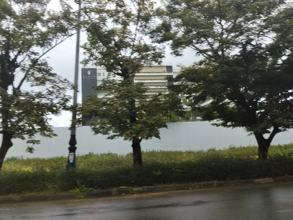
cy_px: 110
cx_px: 146
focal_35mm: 29
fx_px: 245
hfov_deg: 61.7
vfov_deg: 48.2
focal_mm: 4.22
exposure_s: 1/224
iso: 50
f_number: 1.8
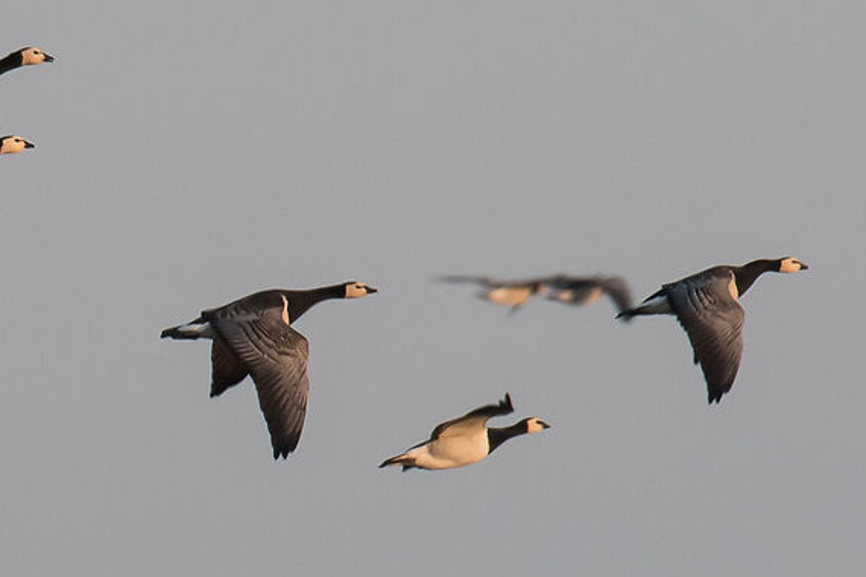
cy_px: 378
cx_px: -535
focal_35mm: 2528
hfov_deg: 0.8
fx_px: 60808
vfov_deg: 0.5
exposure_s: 1/1000
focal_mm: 400
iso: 800
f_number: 7.1
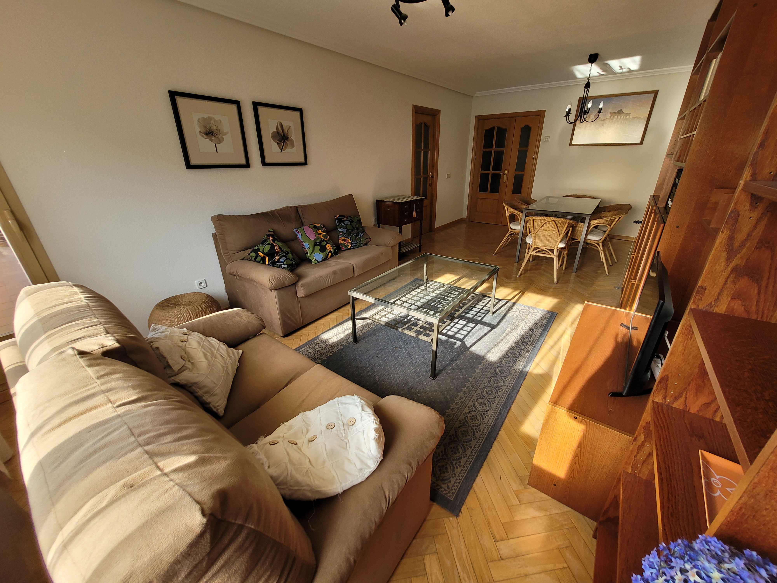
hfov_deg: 106.2
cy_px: 292
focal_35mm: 13
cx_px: 388
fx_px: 292
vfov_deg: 89.9
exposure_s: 1/100
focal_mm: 1.74
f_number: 2.2
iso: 50
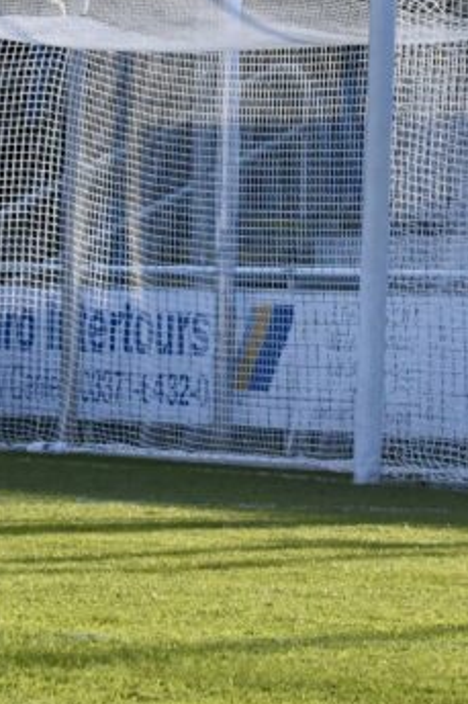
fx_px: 5934
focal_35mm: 304
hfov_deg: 4.5
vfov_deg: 6.8
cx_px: -415
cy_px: 173
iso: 4000
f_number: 11
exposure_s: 1/1600
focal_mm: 102
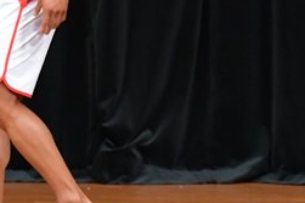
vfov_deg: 1.6
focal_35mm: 880
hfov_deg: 2.3
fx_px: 7450
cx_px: 58
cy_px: 11
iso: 5000
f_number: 5.6
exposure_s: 1/400
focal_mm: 190
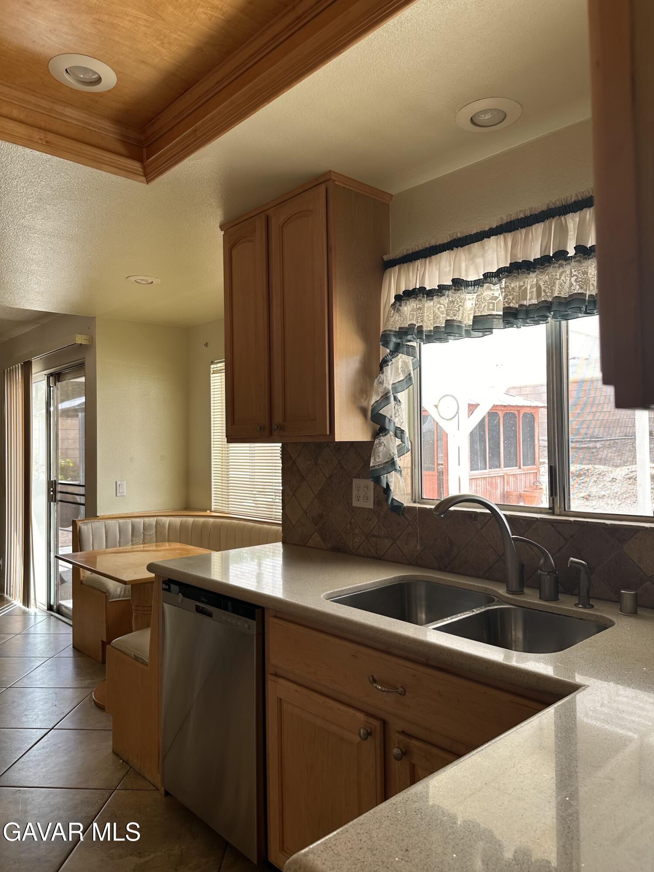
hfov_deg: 56.8
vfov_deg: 71.6
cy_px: 436
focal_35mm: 24
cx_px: 327
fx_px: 605
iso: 64
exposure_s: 1/121
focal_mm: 6.86
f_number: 1.78
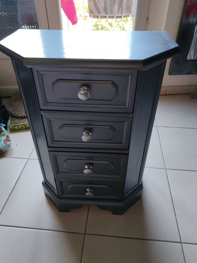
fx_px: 205
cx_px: 98
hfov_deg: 51.4
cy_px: 132
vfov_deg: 65.3
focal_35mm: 27
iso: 320
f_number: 1.9
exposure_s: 1/100
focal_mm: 6.12
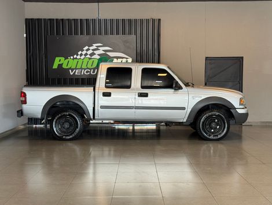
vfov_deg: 30.3
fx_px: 378
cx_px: 136
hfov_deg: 39.6
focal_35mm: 48
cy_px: 102
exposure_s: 1/60
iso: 100
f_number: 1.78
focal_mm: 6.76
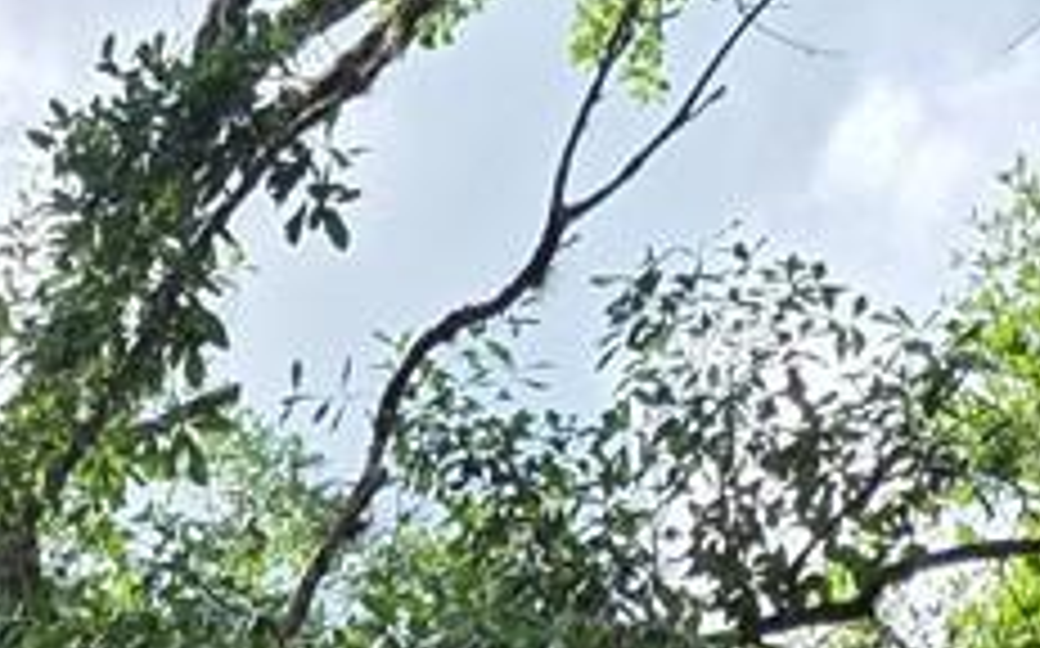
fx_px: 4787
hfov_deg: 11.8
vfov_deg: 6.5
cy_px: 2390
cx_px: -540
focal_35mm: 169
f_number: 1.7
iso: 80
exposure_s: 1/1854
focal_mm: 6.3
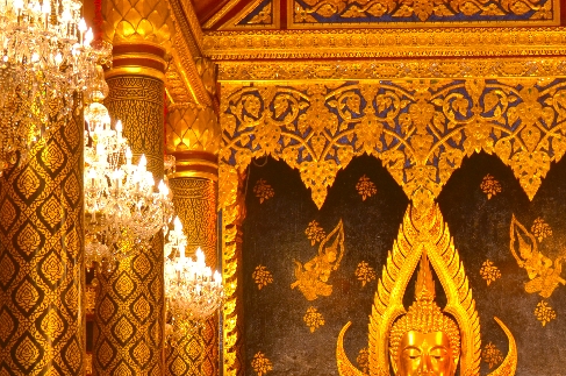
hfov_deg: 17.4
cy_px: 352
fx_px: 1836
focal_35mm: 117
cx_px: 434
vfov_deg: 11.6
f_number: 5.6
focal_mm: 38
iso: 200
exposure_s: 1/13
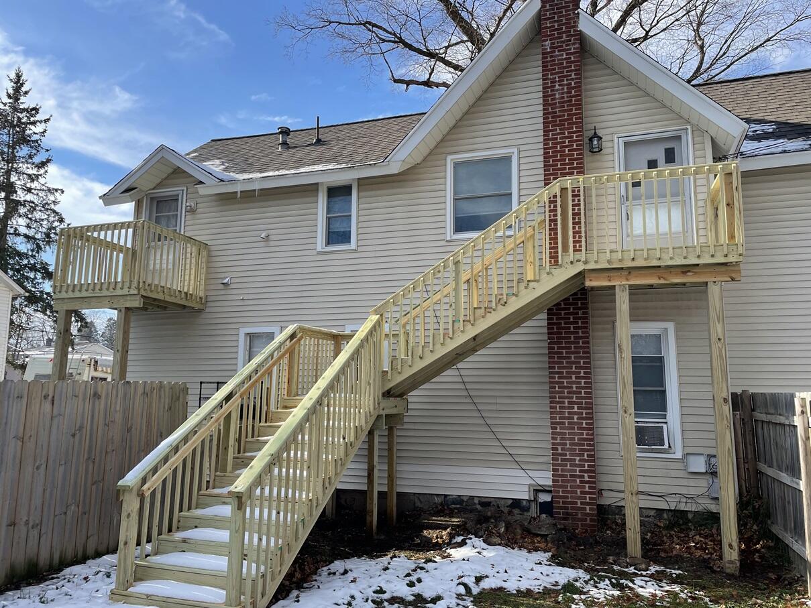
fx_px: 609
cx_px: 406
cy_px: 304
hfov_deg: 67.3
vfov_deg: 53.1
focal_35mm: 26
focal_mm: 4.2
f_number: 1.6
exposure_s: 1/1366
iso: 32
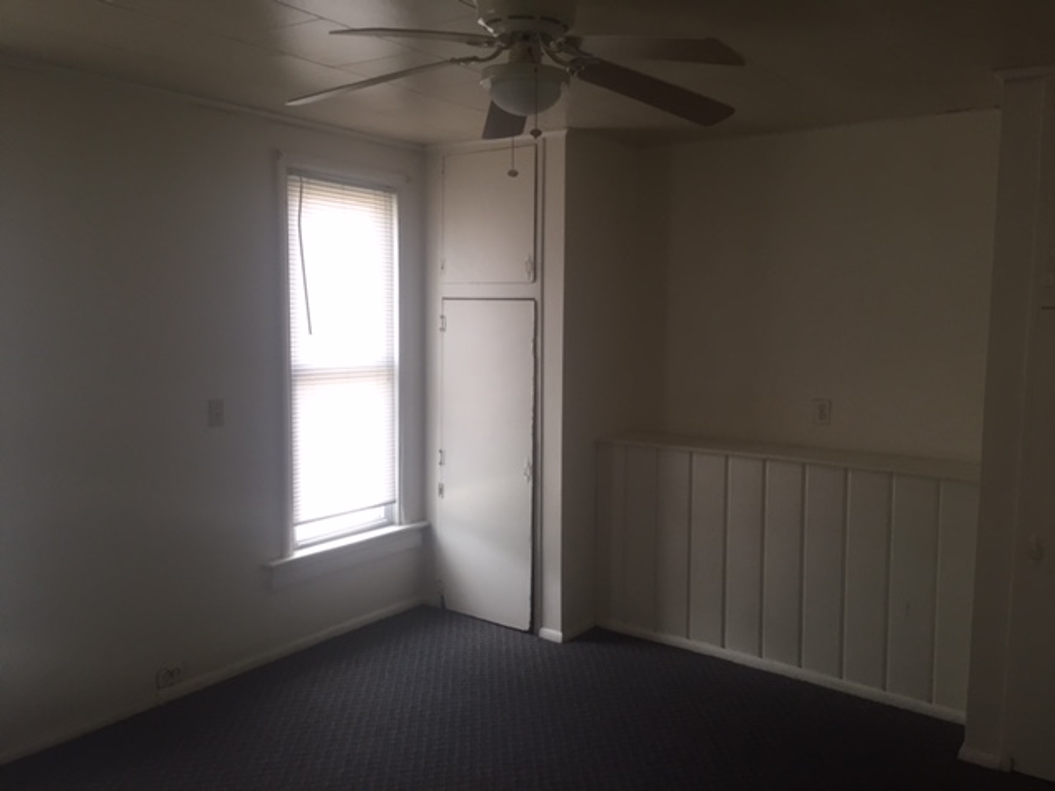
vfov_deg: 48.2
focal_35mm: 29
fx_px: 884
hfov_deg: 61.7
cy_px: 396
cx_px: 528
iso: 32
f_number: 2.2
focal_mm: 4.15
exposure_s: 1/30
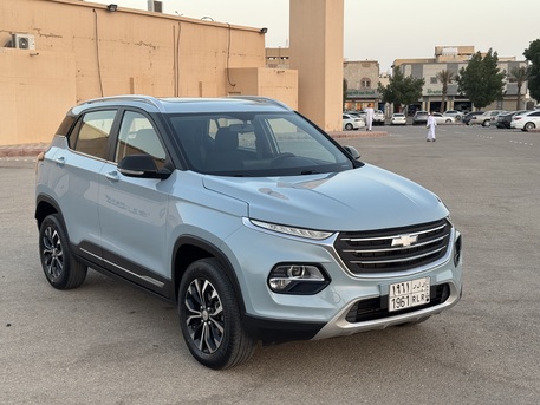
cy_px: 202
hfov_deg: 39.6
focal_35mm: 48
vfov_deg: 30.3
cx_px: 270
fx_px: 749
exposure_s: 1/132
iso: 50
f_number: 1.78
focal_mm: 6.76
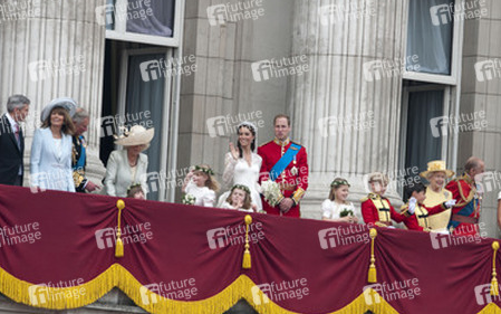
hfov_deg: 3.4
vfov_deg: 2.1
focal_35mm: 614
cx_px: 250
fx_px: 8387
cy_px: 152
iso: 640
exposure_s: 1/1250
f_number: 5.6
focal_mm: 400
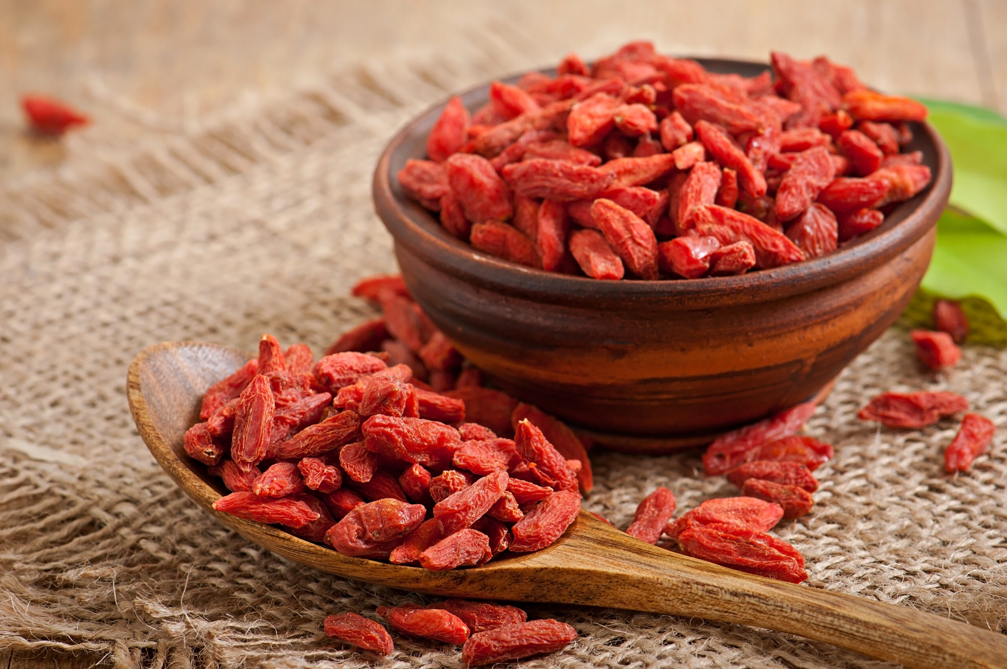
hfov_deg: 13.1
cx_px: 504
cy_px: 334
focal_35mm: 158
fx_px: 4400
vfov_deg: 8.7
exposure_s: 1/200
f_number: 11
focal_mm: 105
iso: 100
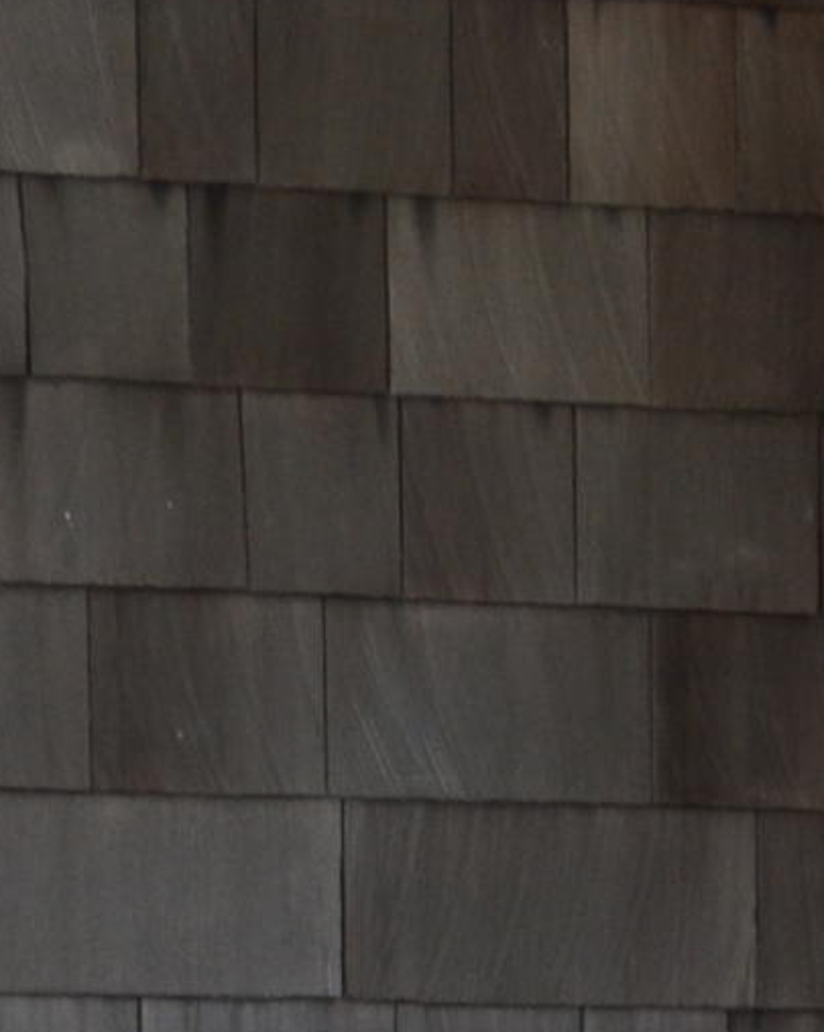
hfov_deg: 6.4
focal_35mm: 242
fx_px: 7377
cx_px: 710
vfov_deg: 7.7
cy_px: 1926
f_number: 5.6
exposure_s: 1/125
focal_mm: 29
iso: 280
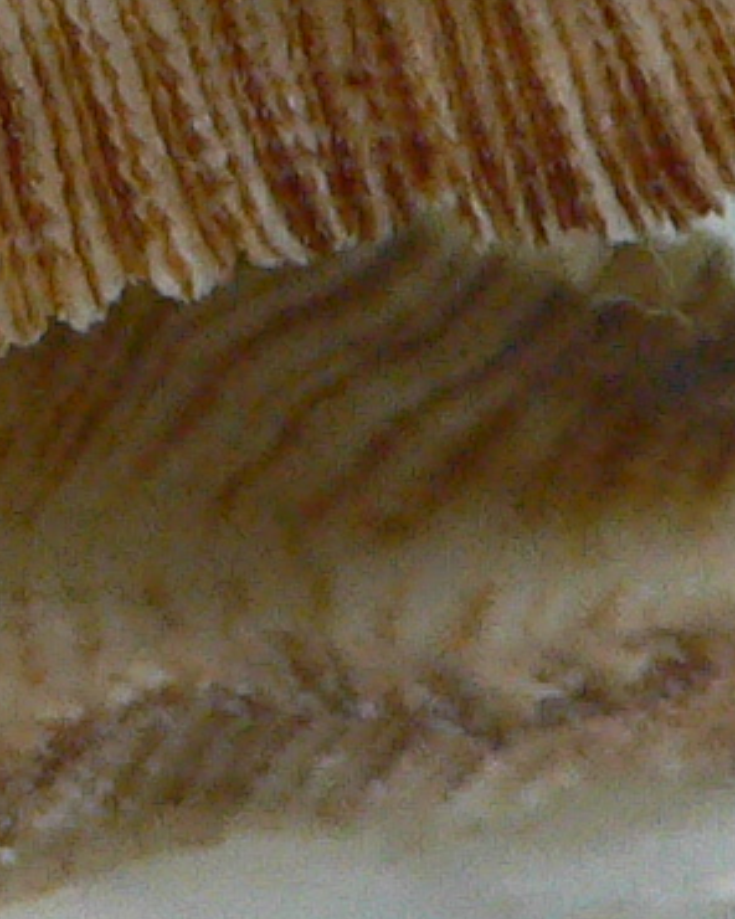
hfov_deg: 8.2
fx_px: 5058
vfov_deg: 10.1
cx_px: -94
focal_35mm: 186
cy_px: -420
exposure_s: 1/60
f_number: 2.8
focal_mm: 4.6
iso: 200
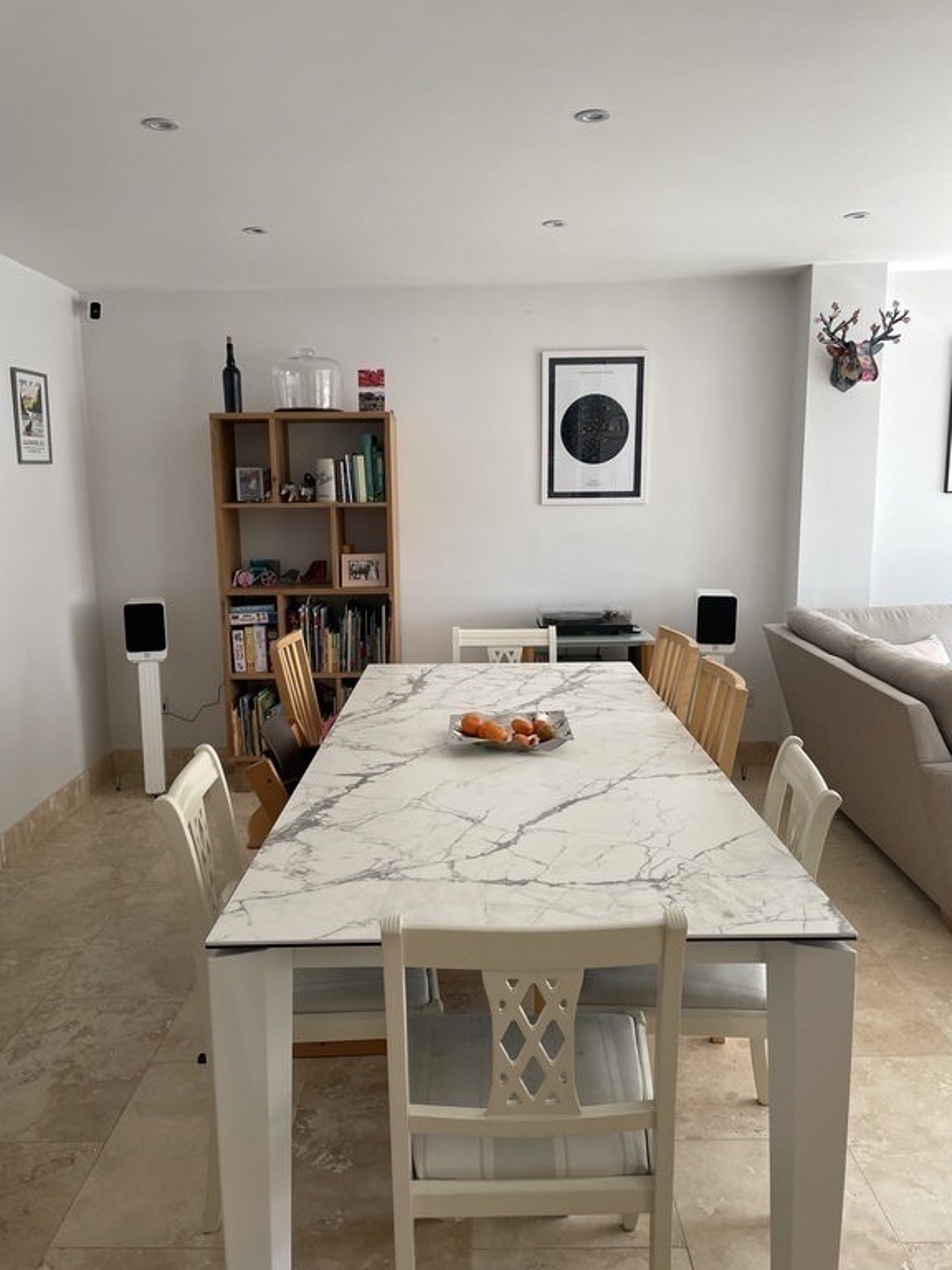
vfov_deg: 67.3
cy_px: 635
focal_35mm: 26
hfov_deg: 53.1
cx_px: 476
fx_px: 953
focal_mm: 4.2
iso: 64
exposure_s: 1/121
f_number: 1.6
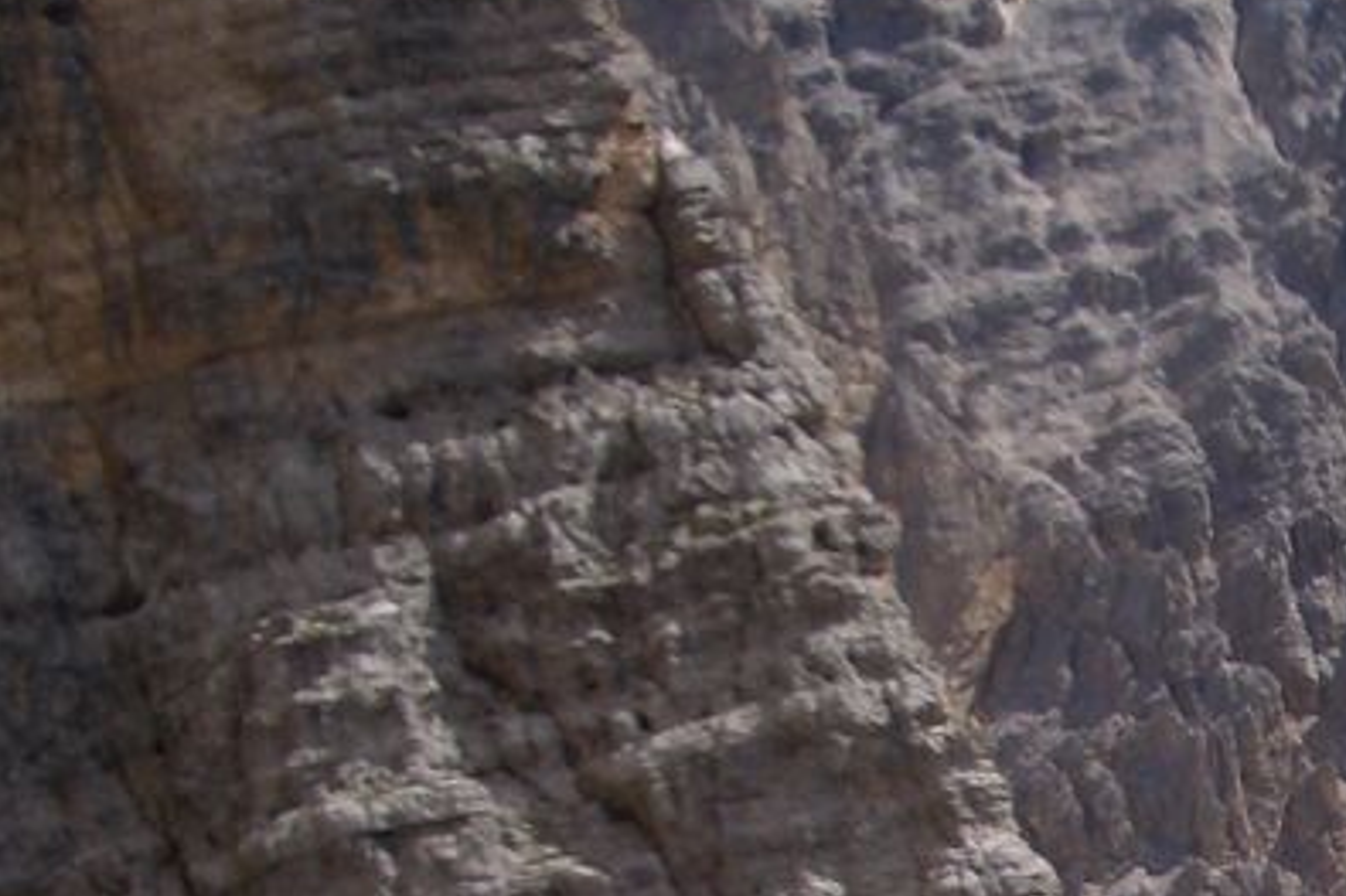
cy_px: 1094
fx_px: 4410
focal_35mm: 118
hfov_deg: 16.6
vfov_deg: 11.4
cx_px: 1629
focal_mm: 5.8
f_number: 4.3
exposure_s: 1/500
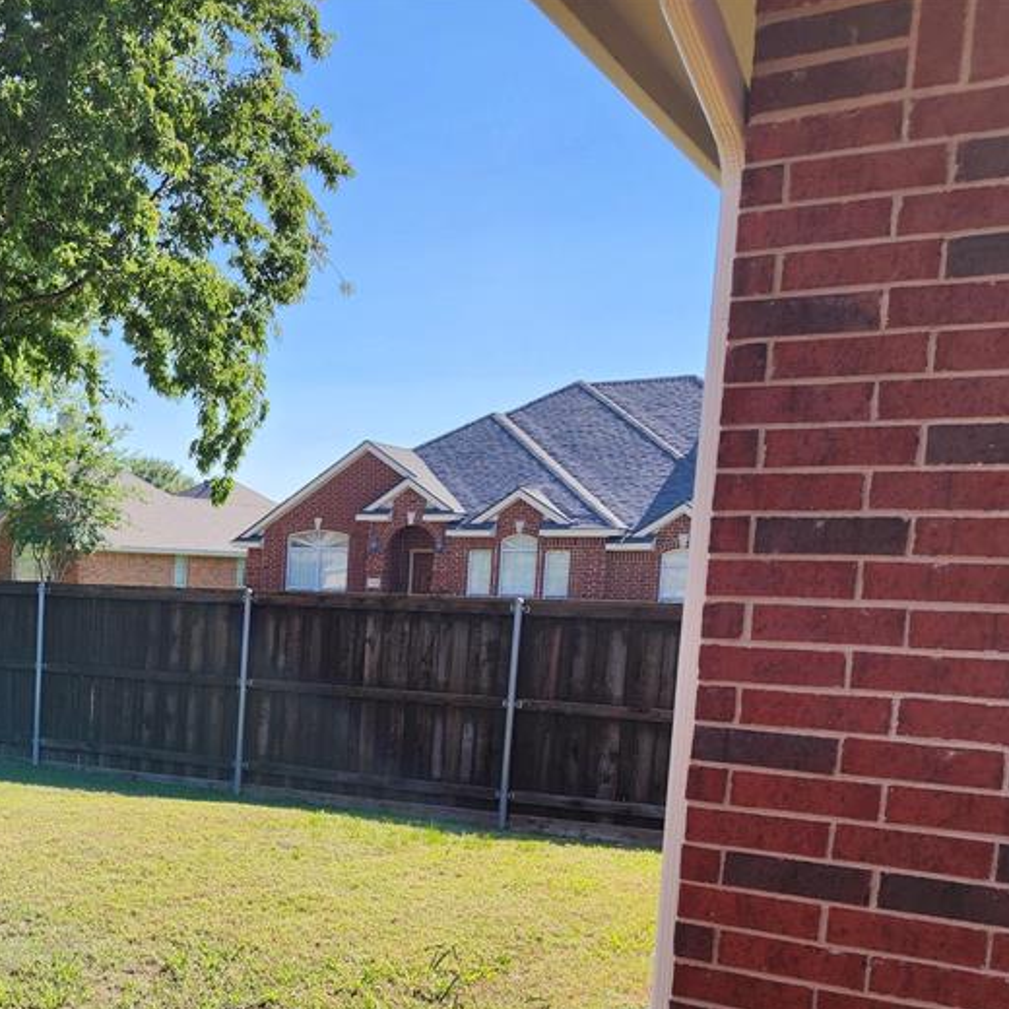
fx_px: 1319
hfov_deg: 39.1
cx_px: 114
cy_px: 739
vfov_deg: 40.8
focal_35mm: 40
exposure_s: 1/947
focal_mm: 5.54
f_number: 1.8
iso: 25
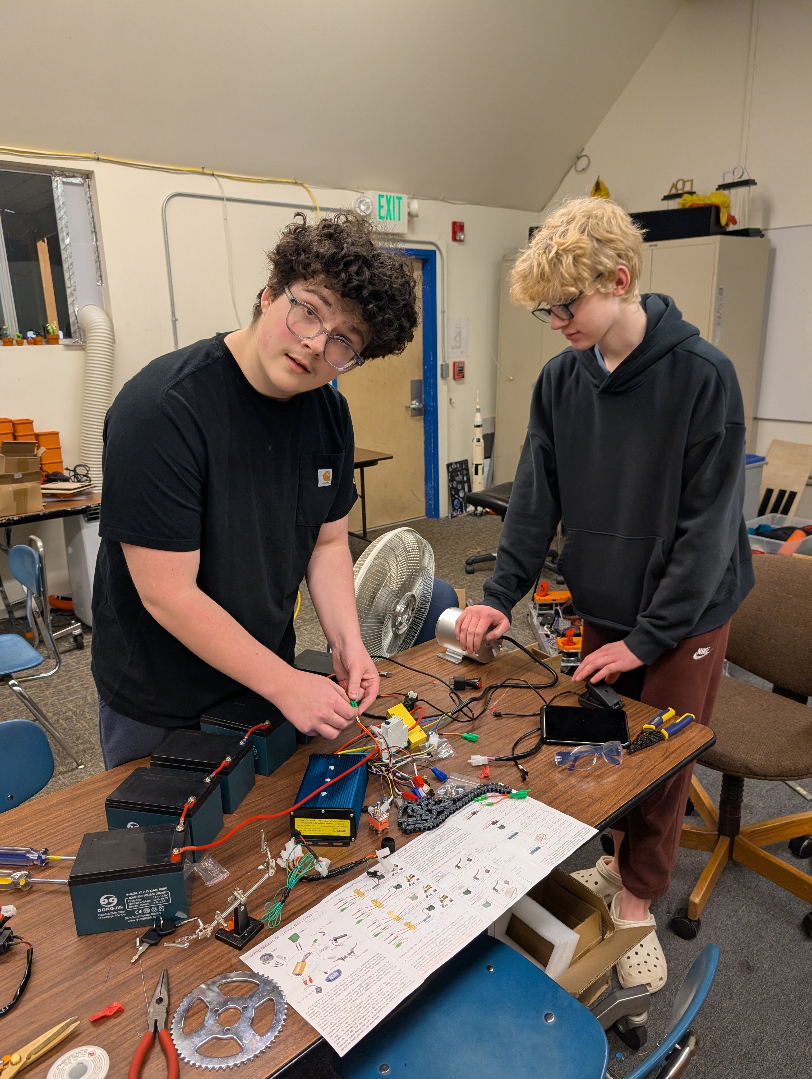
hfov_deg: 56.9
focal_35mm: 24
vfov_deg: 71.5
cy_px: 540
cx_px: 406
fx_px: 749
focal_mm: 6.9
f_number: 1.68
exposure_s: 1/120
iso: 305
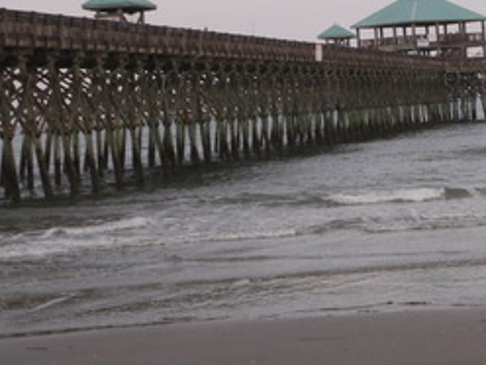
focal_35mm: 142
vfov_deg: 10.4
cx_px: 449
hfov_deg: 13.8
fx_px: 1994
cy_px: 131
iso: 80
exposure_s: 1/165
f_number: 4
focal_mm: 9.83
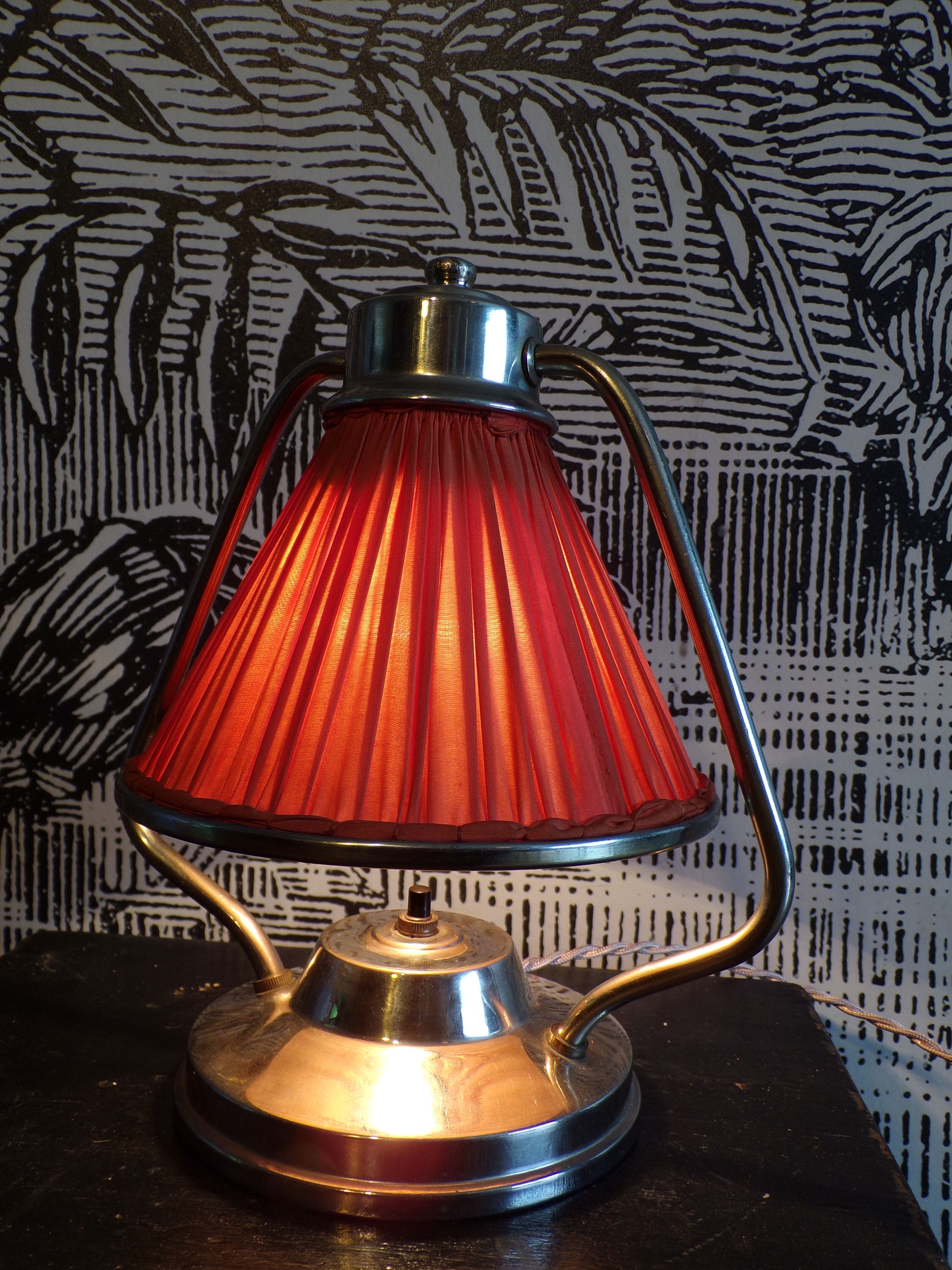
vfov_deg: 56.8
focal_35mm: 32
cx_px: 476
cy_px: 635
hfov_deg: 44.2
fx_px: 1173
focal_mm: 5.8
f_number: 3.2
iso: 86
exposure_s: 1/34
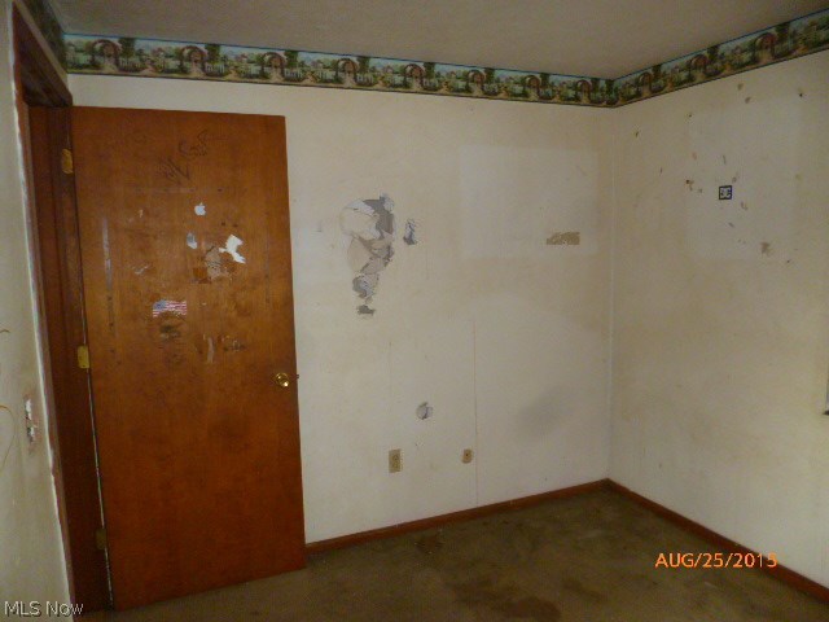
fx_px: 575
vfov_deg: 56.8
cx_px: 414
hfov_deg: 71.6
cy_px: 311
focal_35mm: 24
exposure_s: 1/60
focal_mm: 4.3
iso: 250
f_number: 2.5
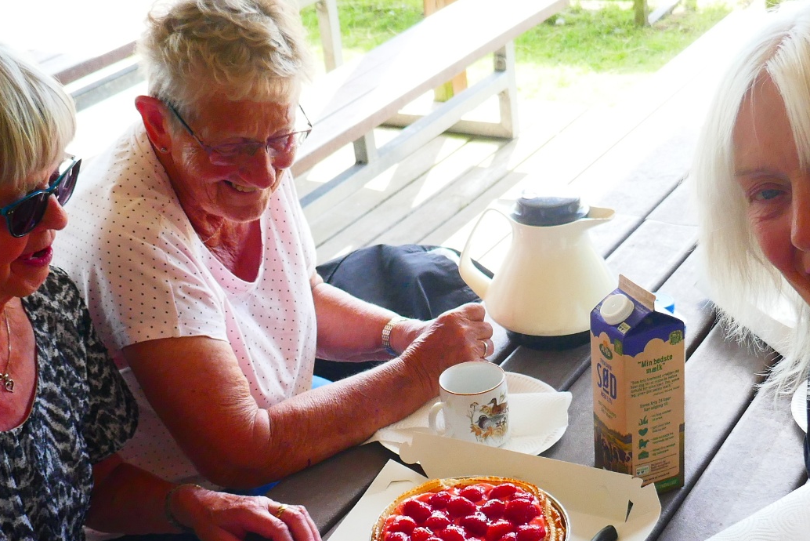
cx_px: 436
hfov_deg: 34.5
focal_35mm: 58
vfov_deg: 23.3
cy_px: 339
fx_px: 1305
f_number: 2.8
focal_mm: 9.1
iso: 400
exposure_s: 1/500
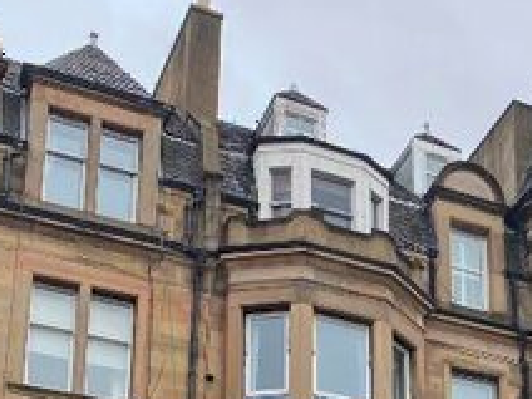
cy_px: 606
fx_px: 1322
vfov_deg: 15.7
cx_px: 560
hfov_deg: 21.8
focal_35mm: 86
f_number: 1.8
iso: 32
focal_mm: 4.25
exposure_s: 1/279
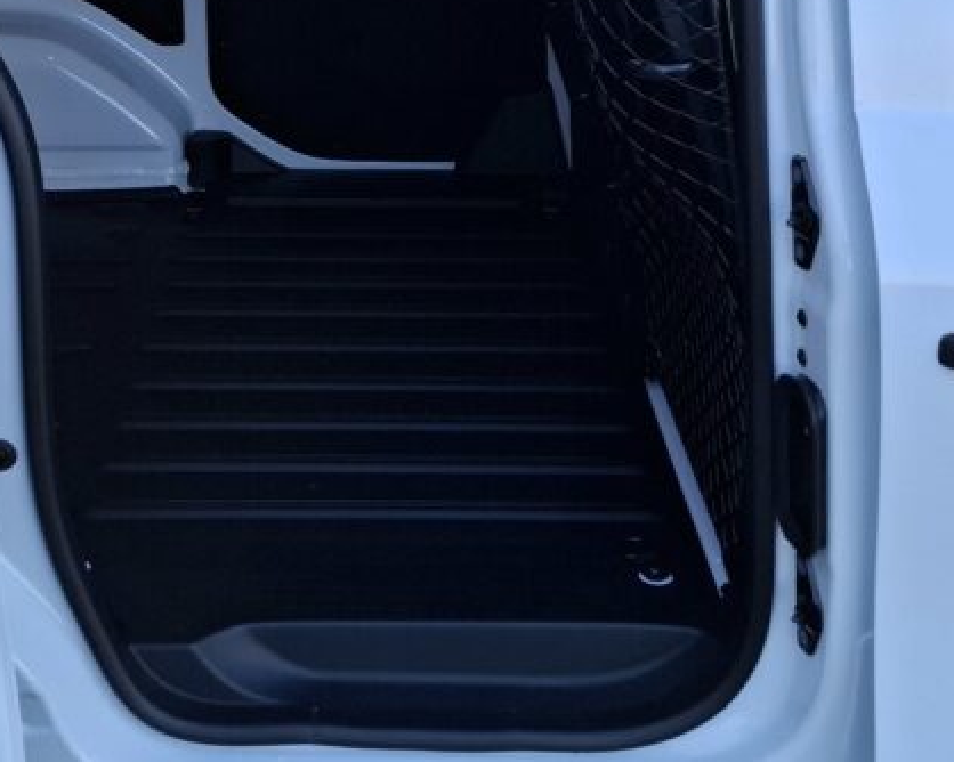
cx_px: 388
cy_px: 148
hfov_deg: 34.1
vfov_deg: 27.0
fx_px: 1552
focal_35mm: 55
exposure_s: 1/274
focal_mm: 5.54
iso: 50
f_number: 1.8
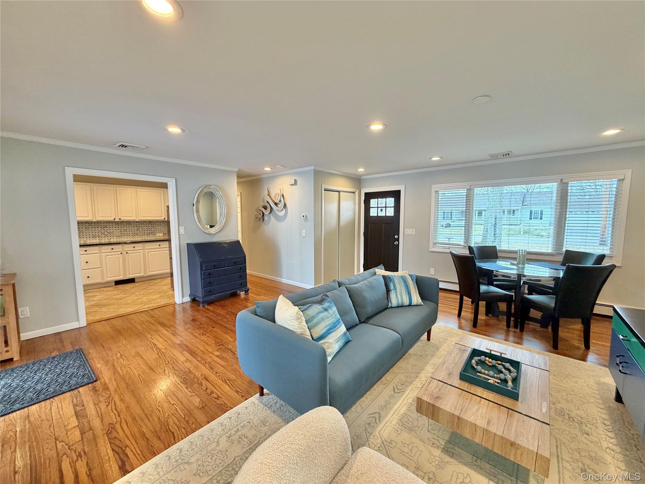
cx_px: 322
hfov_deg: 102.1
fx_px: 261
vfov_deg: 85.7
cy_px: 242
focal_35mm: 14
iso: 200
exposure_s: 1/60
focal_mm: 2.22
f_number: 2.2
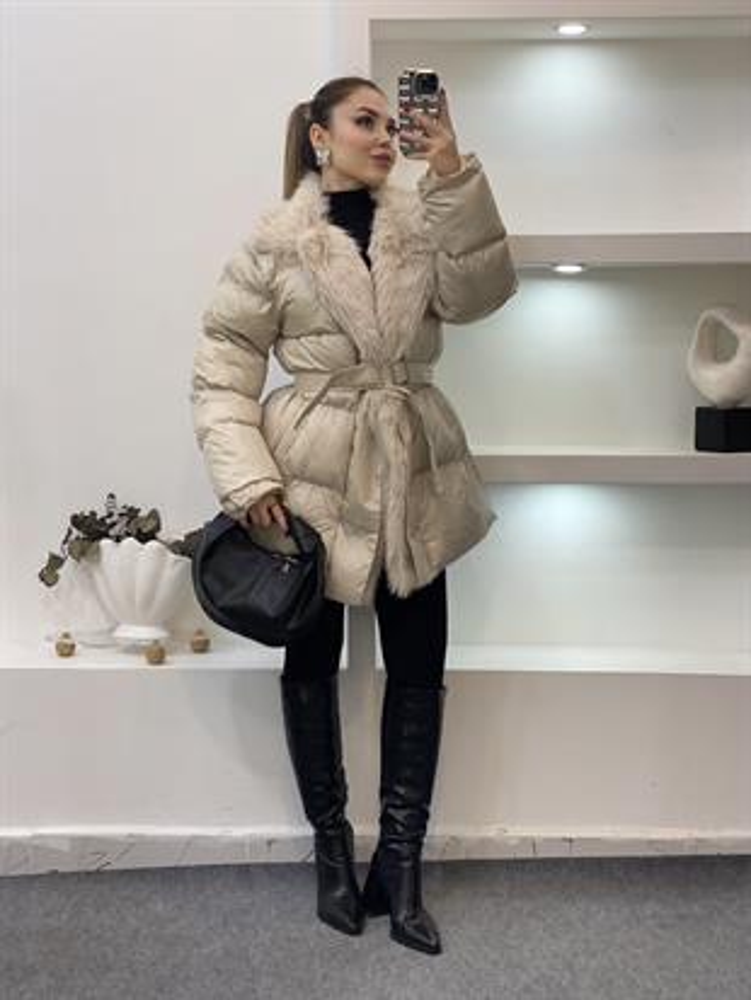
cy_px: 500
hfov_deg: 28.0
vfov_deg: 36.8
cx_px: 376
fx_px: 1503
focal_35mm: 52
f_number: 2
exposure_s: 1/100
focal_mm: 6
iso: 80
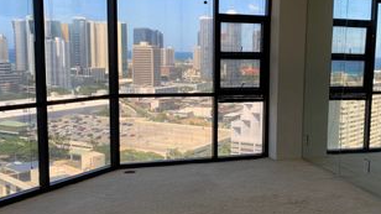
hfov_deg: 44.1
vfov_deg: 25.9
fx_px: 465
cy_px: 117
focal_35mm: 46
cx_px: 246
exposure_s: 1/200
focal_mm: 4.25
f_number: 1.8
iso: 25
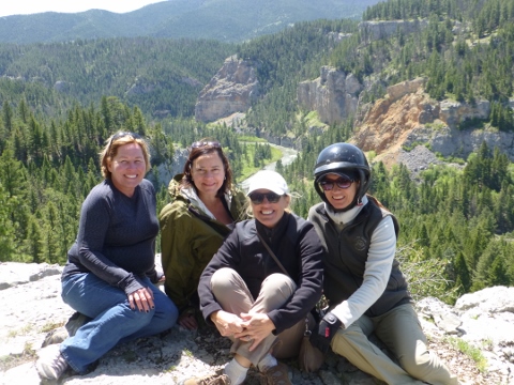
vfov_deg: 36.8
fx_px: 579
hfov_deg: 47.9
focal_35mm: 39
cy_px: 192
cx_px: 257
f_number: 3.9
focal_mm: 6.9
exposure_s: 1/250
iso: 100
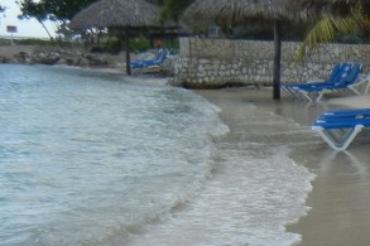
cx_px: 524
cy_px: 300
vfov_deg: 12.2
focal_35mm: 109
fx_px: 1120
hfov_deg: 17.2
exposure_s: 1/975
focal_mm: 5.4
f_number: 3.5
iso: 160
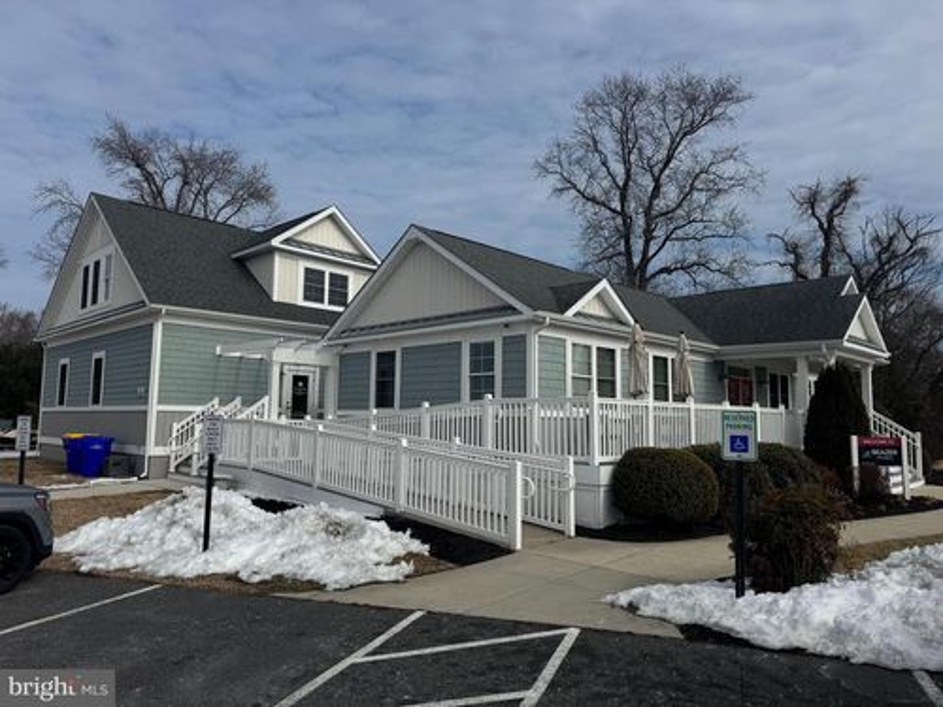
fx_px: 654
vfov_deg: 56.8
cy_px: 354
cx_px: 472
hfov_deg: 71.6
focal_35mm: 24
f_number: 1.78
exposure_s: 1/9009
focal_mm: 6.76
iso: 80
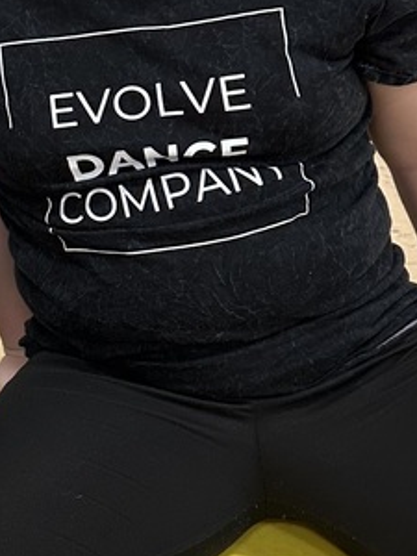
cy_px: 152
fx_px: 1317
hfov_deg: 17.0
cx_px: -107
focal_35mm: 82
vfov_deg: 23.6
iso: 250
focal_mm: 6.86
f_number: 1.78
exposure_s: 1/60
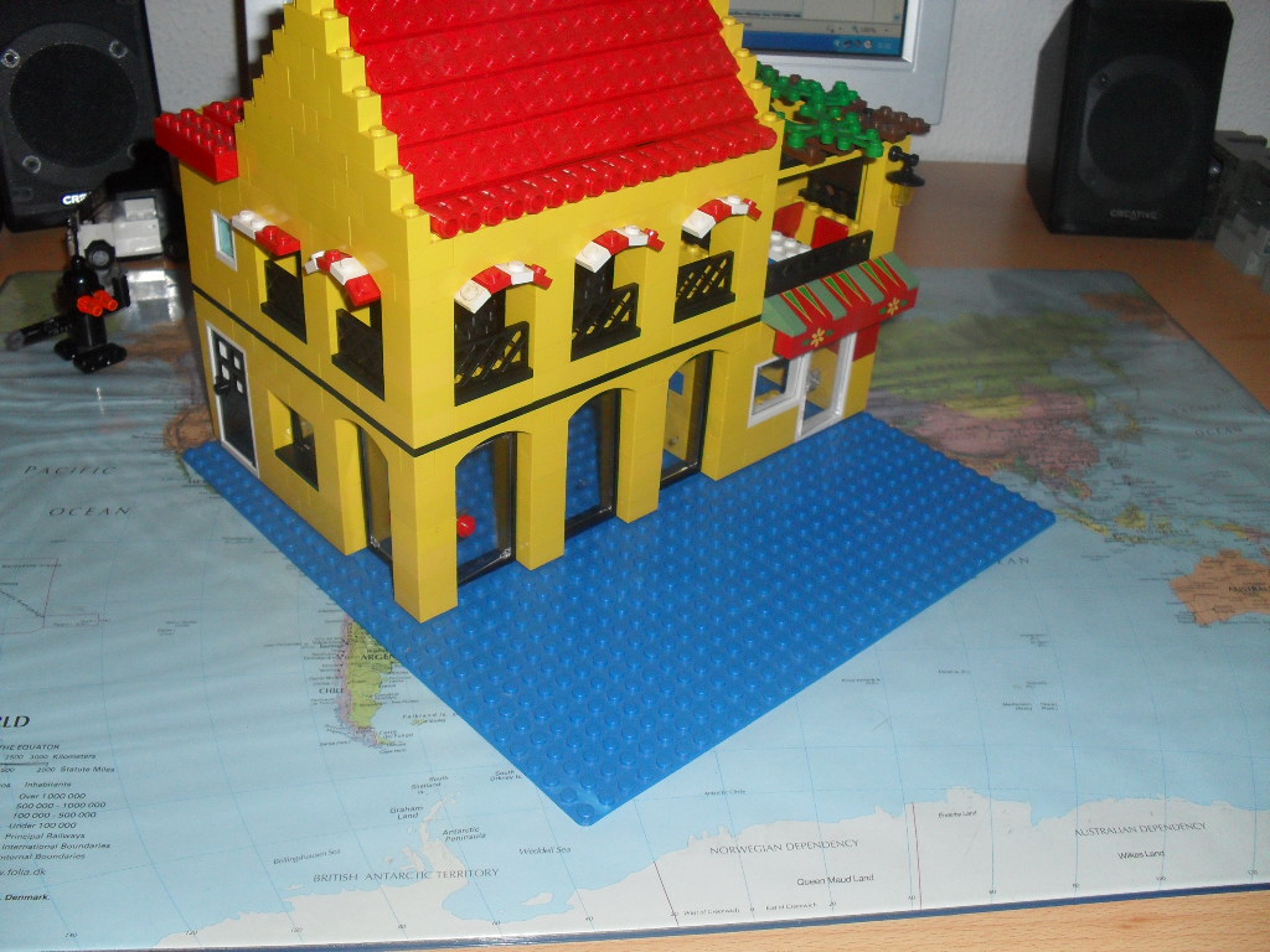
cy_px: 476
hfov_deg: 52.6
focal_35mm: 35
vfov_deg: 40.7
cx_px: 635
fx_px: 1284
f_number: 3.2
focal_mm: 6.3
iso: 200
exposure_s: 1/45
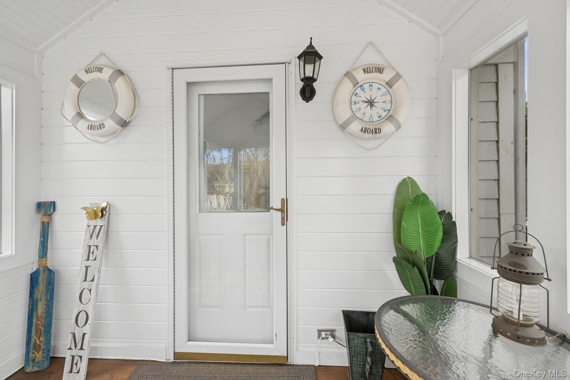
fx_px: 237
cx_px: 285
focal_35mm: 15
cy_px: 190
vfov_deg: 77.3
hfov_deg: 100.4
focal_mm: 15
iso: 800
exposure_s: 1/320
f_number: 8
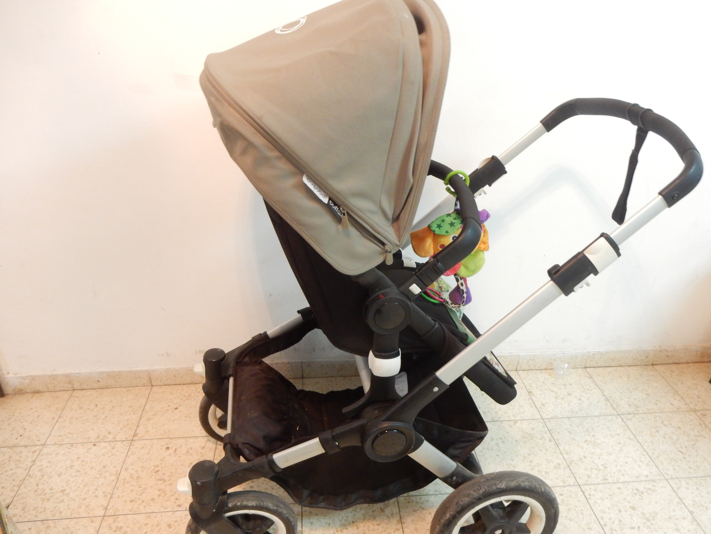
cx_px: 356
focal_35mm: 25
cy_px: 267
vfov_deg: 54.9
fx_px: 513
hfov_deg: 69.4
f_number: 3.7
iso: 450
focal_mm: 4.5
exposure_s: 1/8
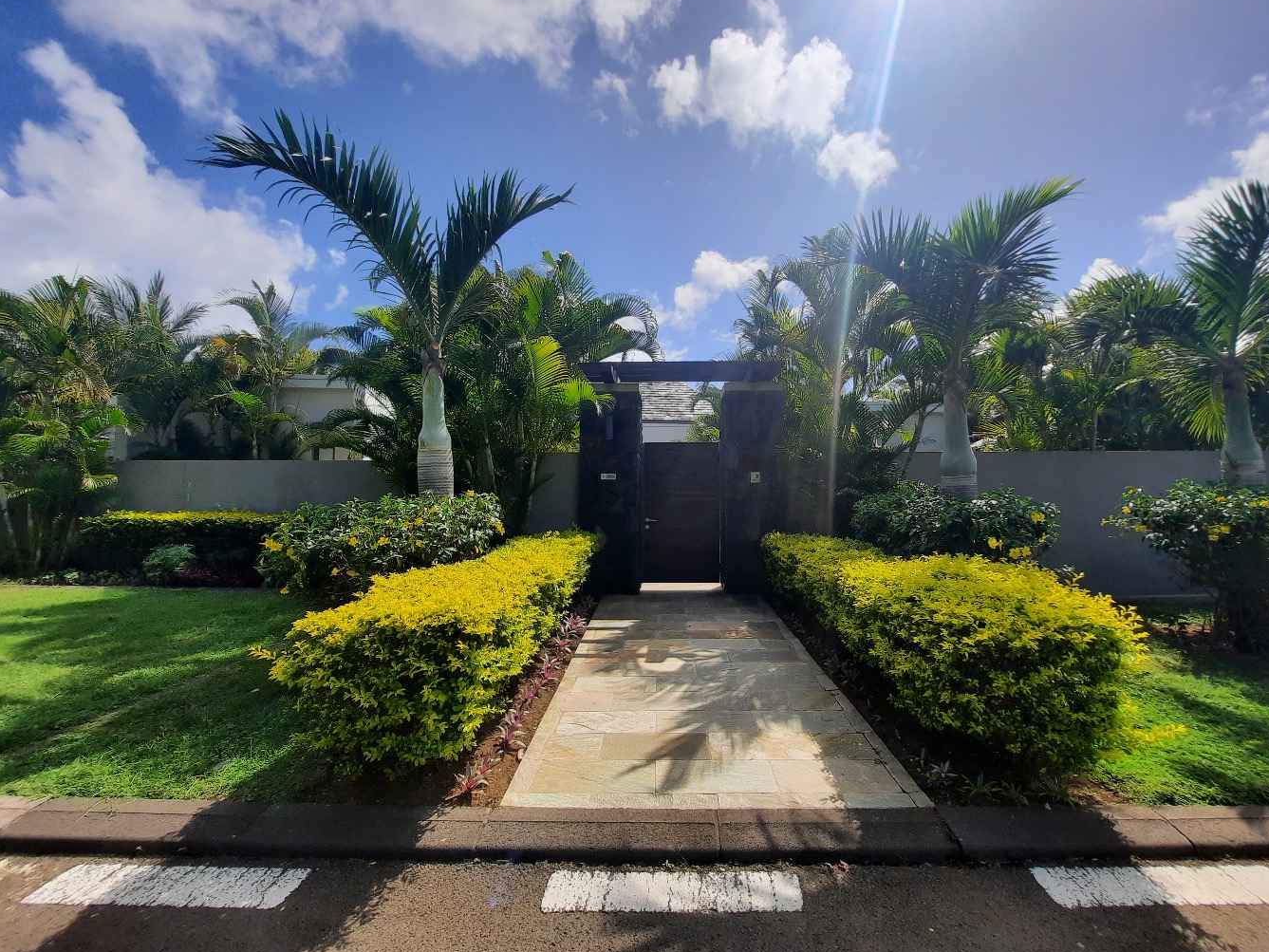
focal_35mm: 14
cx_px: 681
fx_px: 513
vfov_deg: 85.7
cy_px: 467
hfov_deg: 101.9
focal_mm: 1.74
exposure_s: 1/2198
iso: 40
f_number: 2.2
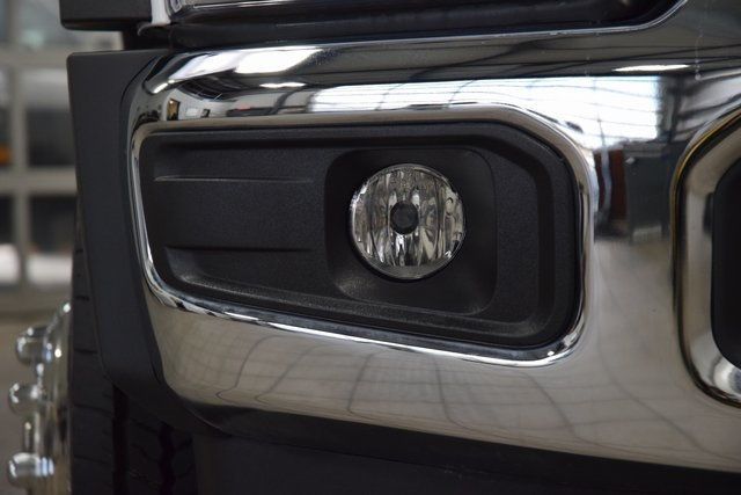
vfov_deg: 13.0
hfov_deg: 19.5
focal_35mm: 105
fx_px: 2162
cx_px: 370
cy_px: 248
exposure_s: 1/125
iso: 1600
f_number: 6.3
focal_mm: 70
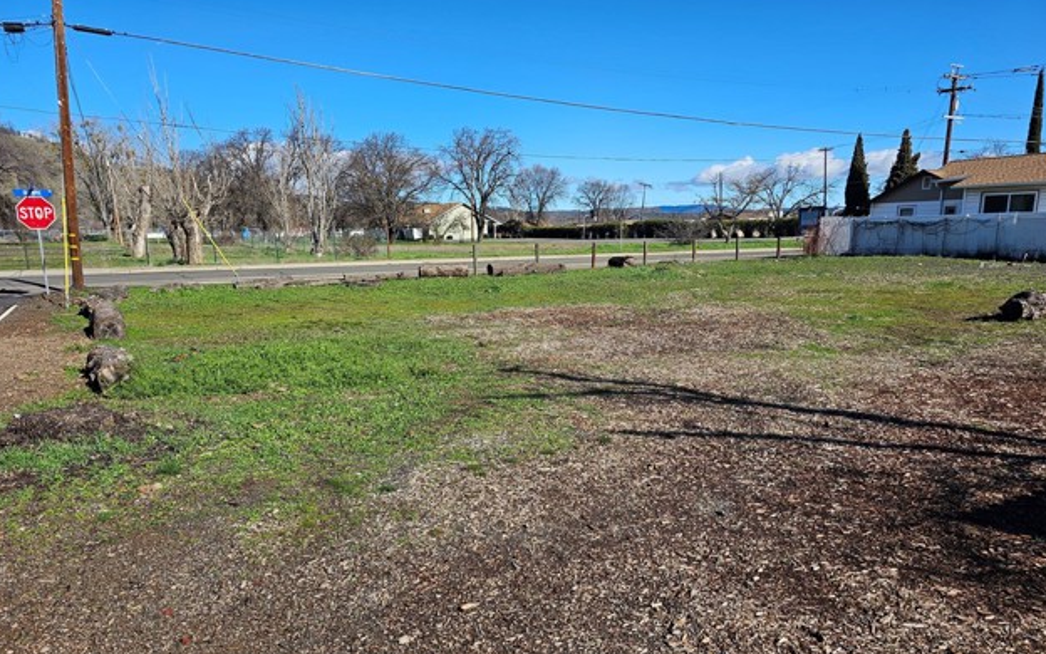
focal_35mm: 25
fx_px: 713
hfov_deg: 72.5
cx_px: 521
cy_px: 377
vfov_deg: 49.1
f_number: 1.7
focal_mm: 6.3
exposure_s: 1/814
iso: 10
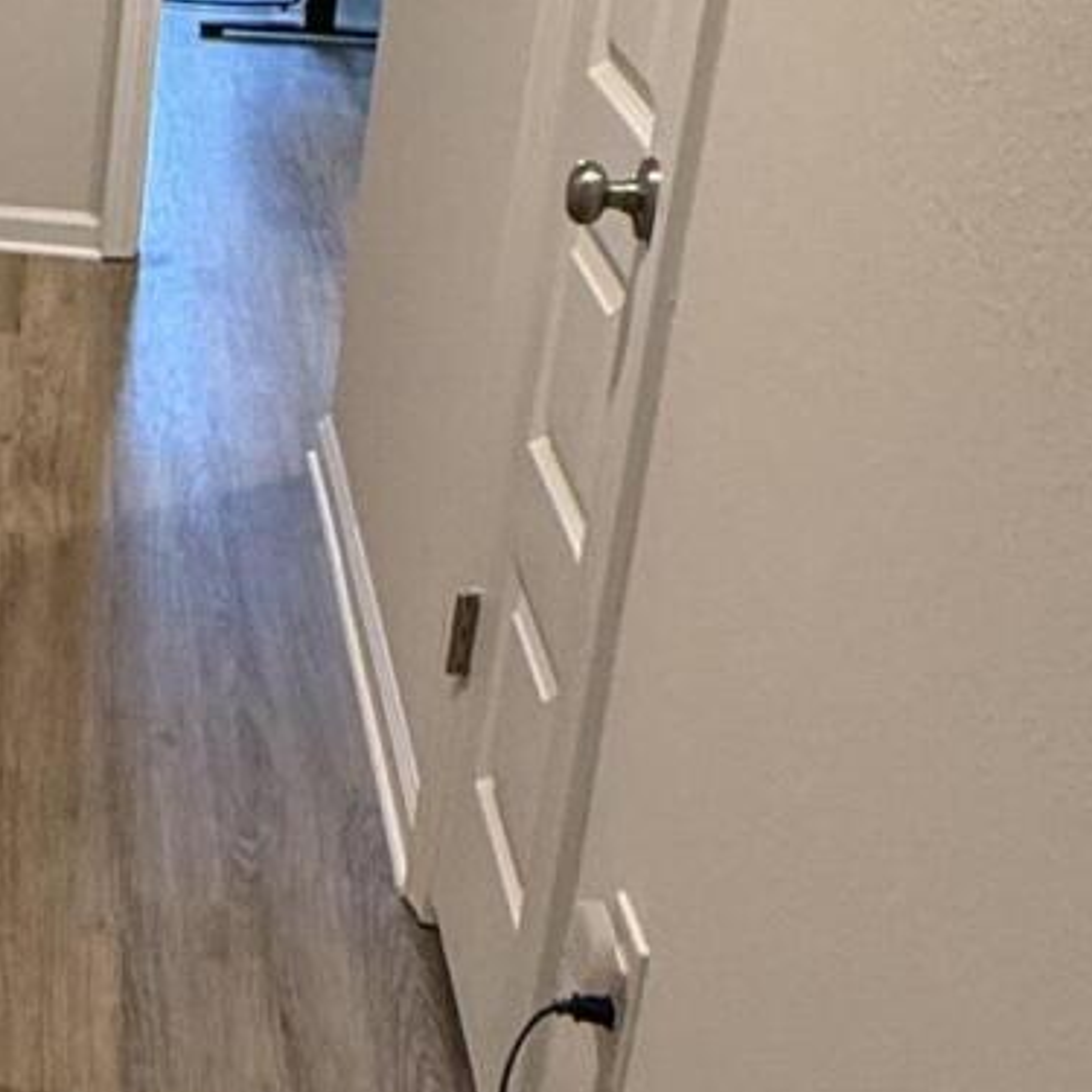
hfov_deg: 20.8
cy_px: 183
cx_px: -684
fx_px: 2356
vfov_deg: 25.5
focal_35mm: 66
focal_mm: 2.22
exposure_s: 1/60
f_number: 2.2
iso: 320
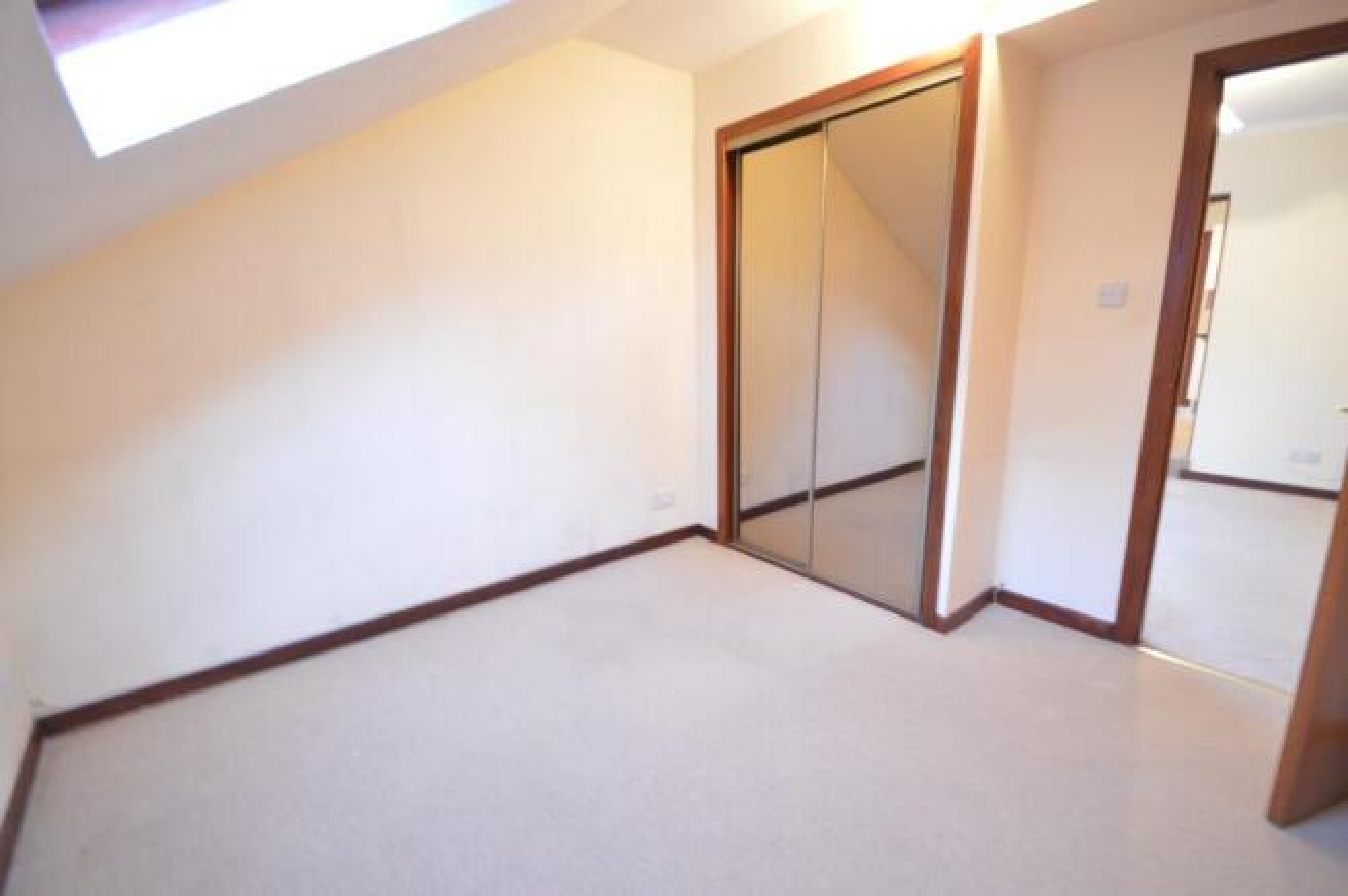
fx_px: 561
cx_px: 674
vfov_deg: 77.2
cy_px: 448
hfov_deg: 100.4
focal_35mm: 15
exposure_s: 1
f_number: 4
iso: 100
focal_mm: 10
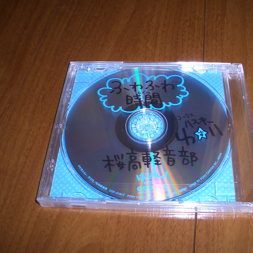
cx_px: 152
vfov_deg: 40.0
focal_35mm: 42
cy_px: 127
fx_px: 347
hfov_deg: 39.9
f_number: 4.3
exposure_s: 1/40
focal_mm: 5.8
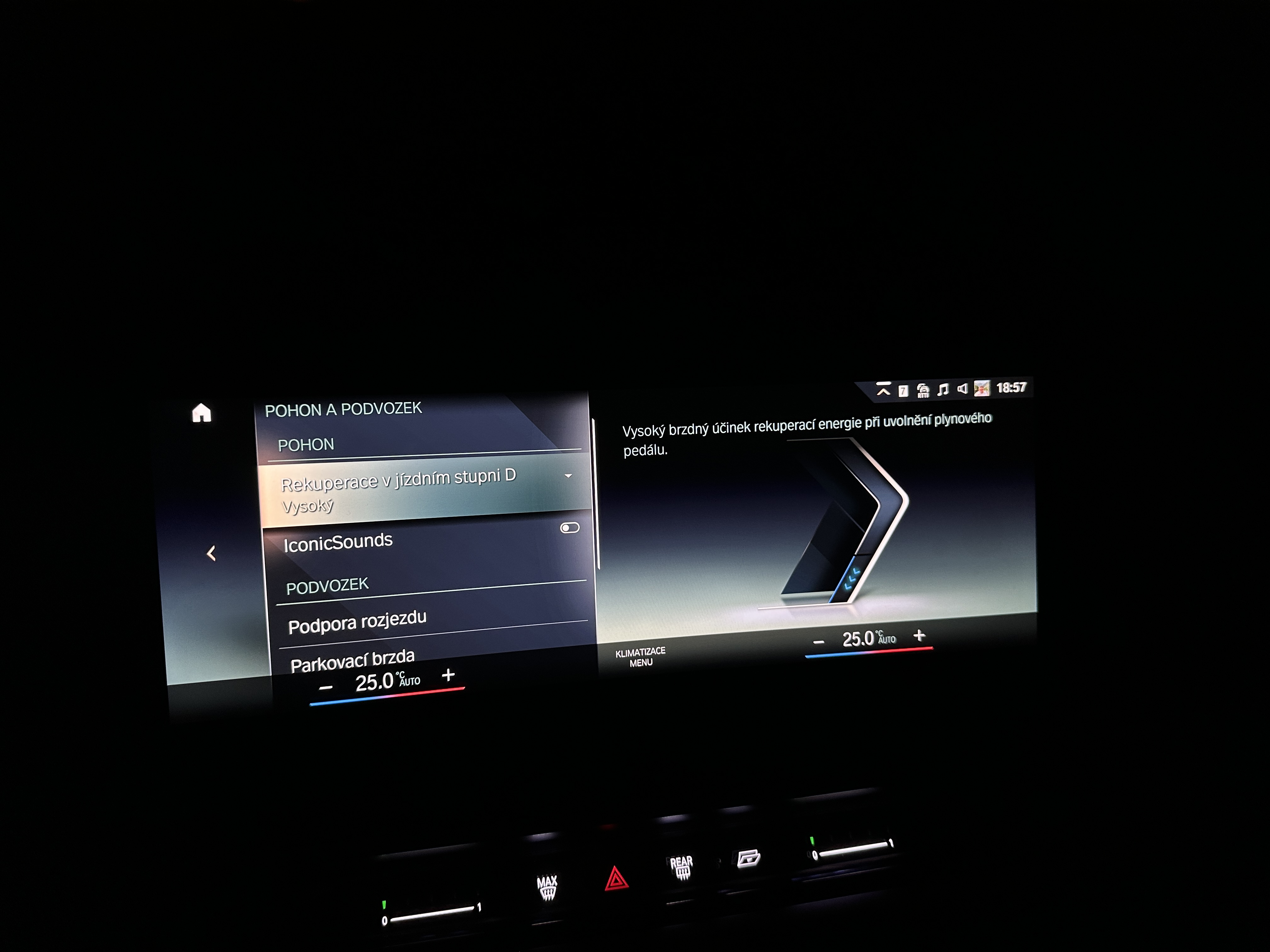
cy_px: 476
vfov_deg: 56.8
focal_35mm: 24
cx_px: 635
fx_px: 881
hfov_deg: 71.6
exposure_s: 1/48
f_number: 1.78
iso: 160
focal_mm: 6.86
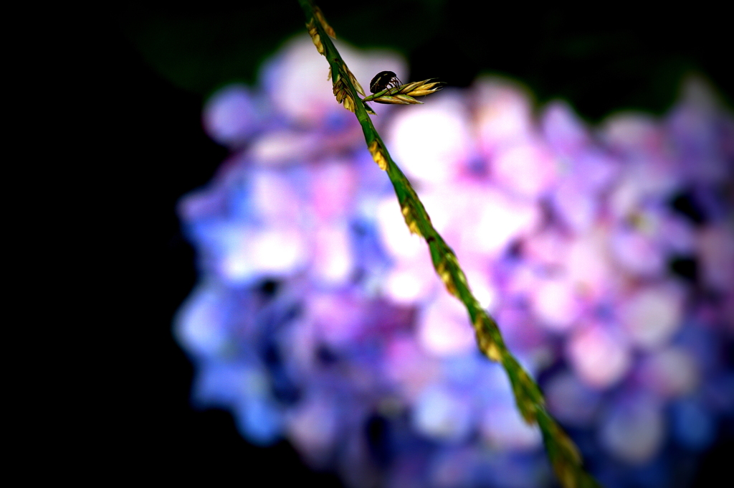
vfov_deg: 10.1
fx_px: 2749
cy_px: 244
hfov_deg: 15.2
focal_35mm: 135
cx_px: 367
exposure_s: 1/400
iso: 100
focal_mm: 90
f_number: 6.3
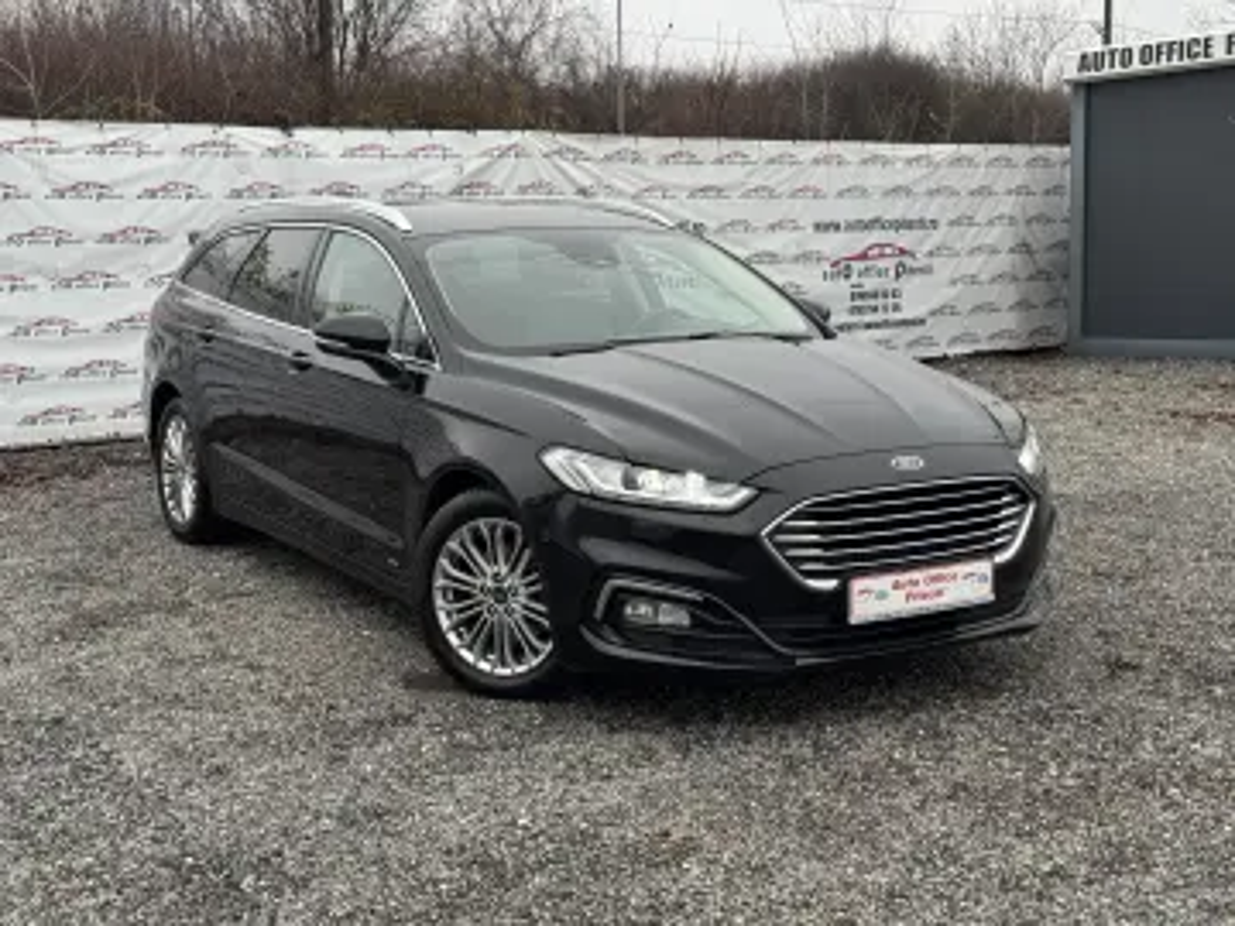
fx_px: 1713
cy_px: 463
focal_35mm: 48
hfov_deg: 39.7
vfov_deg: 30.3
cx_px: 618
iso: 64
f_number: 1.78
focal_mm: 6.76
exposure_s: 1/645
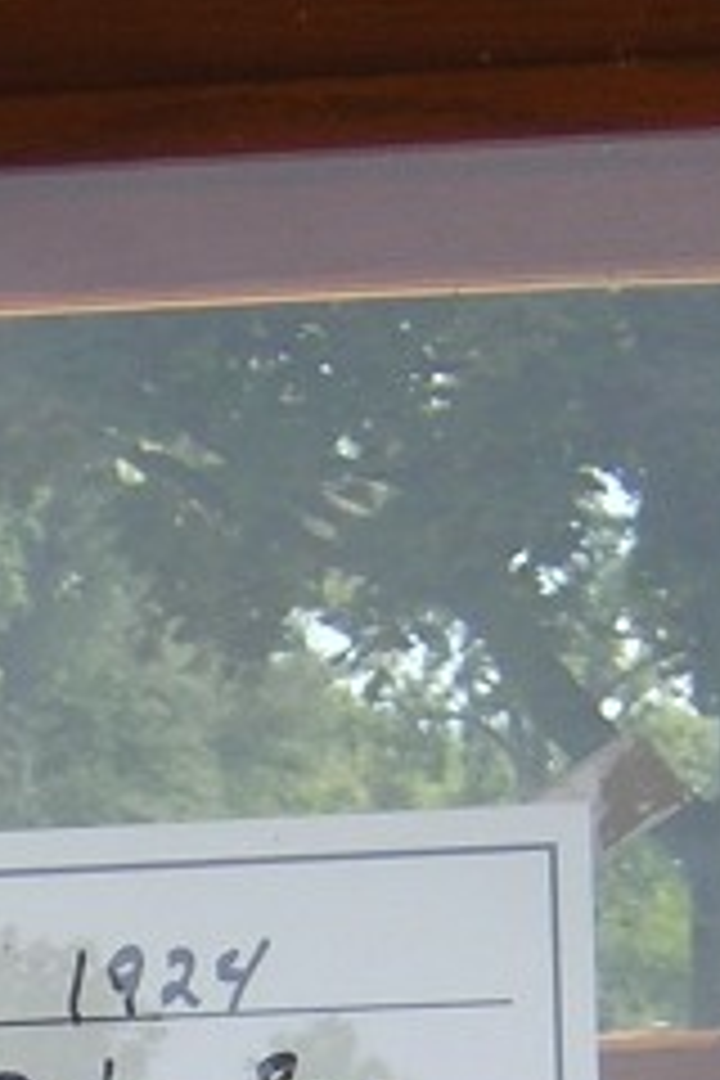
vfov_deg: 7.3
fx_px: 8429
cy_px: 1346
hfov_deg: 4.9
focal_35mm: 281
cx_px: -153
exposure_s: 1/180
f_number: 4
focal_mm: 10.6
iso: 100
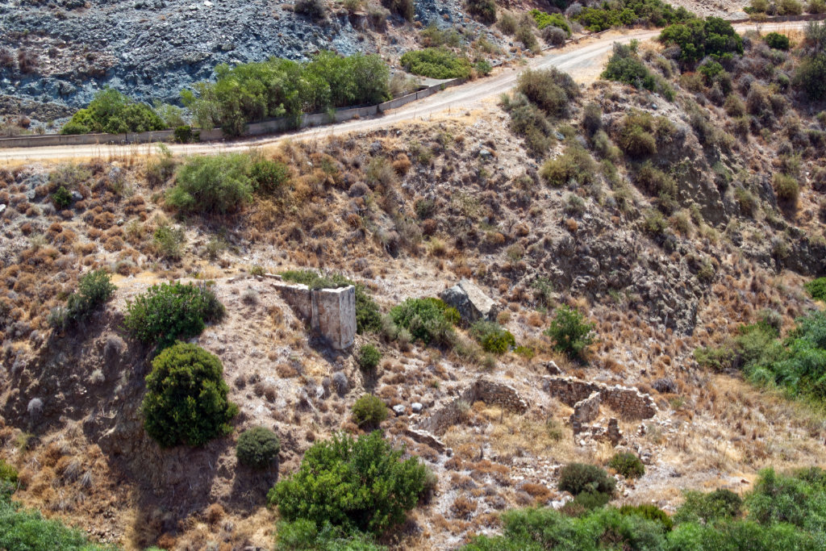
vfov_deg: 16.6
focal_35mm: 82
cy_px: 276
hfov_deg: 24.6
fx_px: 1893
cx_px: 413
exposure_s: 1/400
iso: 400
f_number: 11
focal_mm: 55
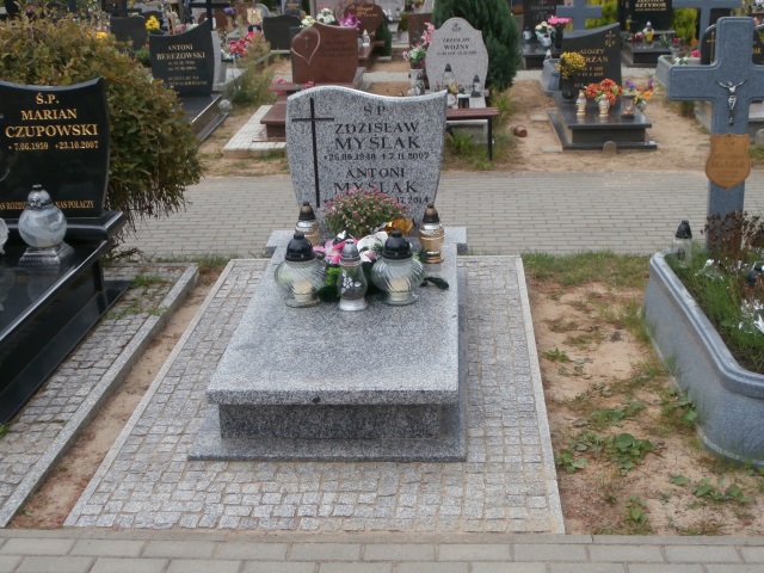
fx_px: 1037
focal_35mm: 47
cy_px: 286
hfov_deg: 40.4
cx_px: 382
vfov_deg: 30.9
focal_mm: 8.29
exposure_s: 1/250
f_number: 4.2
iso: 100
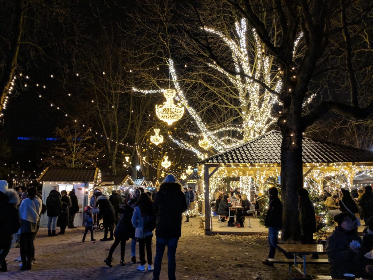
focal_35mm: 27
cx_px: 186
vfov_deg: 51.4
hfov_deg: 65.3
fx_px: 291
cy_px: 140
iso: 259
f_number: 1.8
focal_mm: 4.44
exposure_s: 1/50
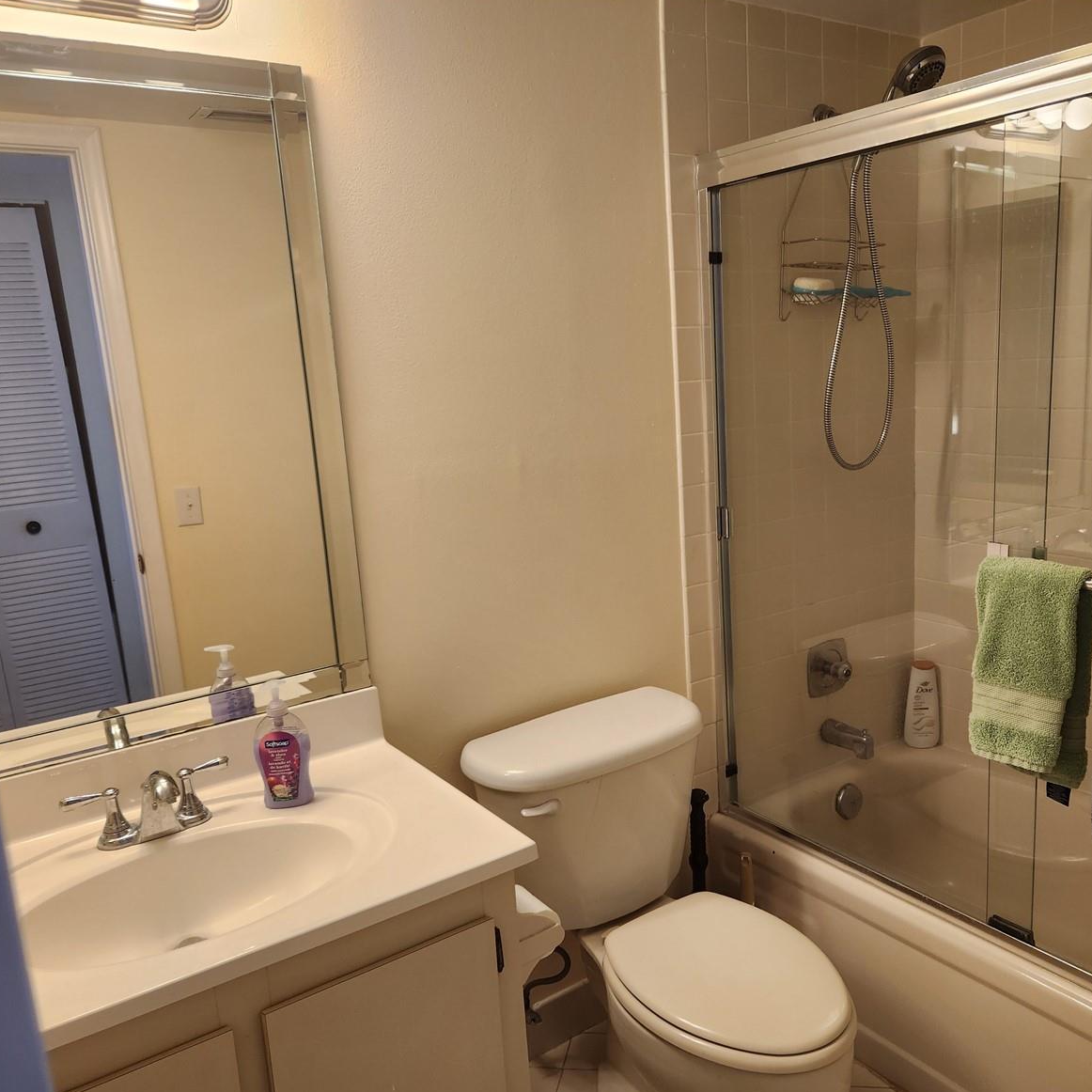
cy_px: 556
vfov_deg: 57.3
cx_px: 640
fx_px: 999
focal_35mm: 28
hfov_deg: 57.0
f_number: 1.8
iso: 125
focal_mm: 5.4
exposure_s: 1/120
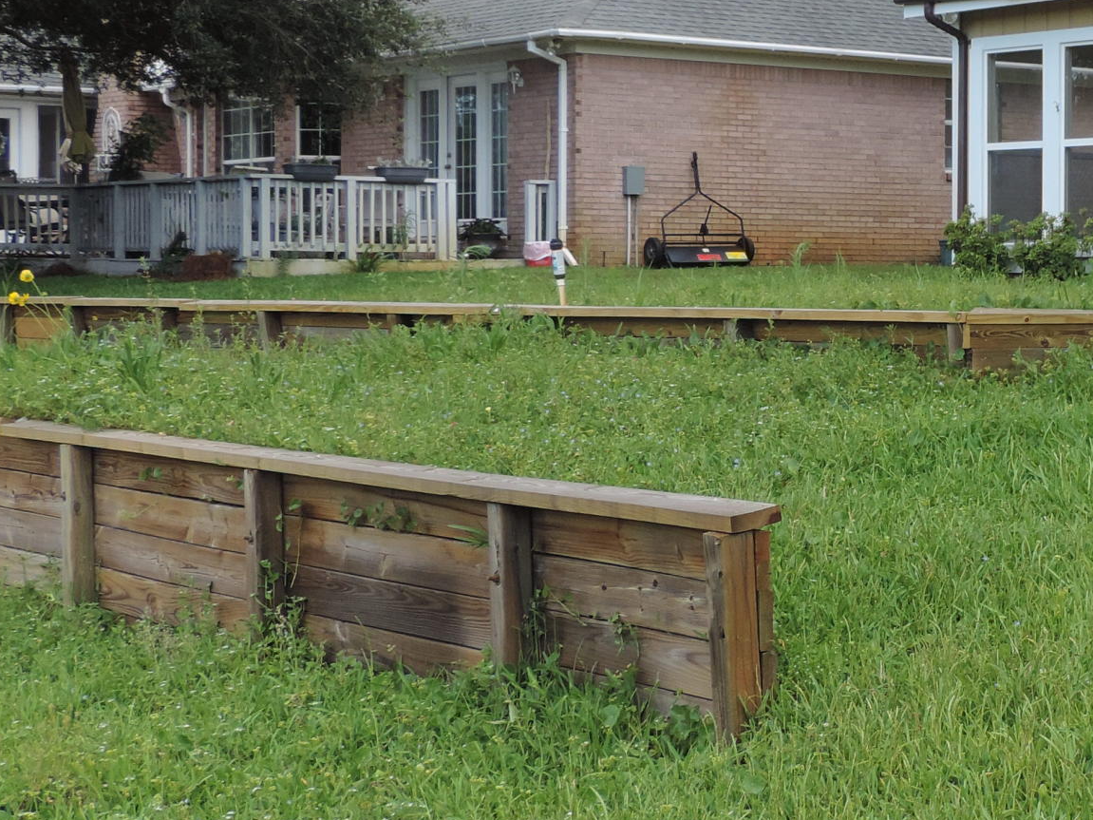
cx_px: 1036
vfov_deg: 17.2
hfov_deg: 22.1
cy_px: 381
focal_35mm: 86
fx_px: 2715
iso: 80
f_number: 3.2
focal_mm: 5.8
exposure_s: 1/320
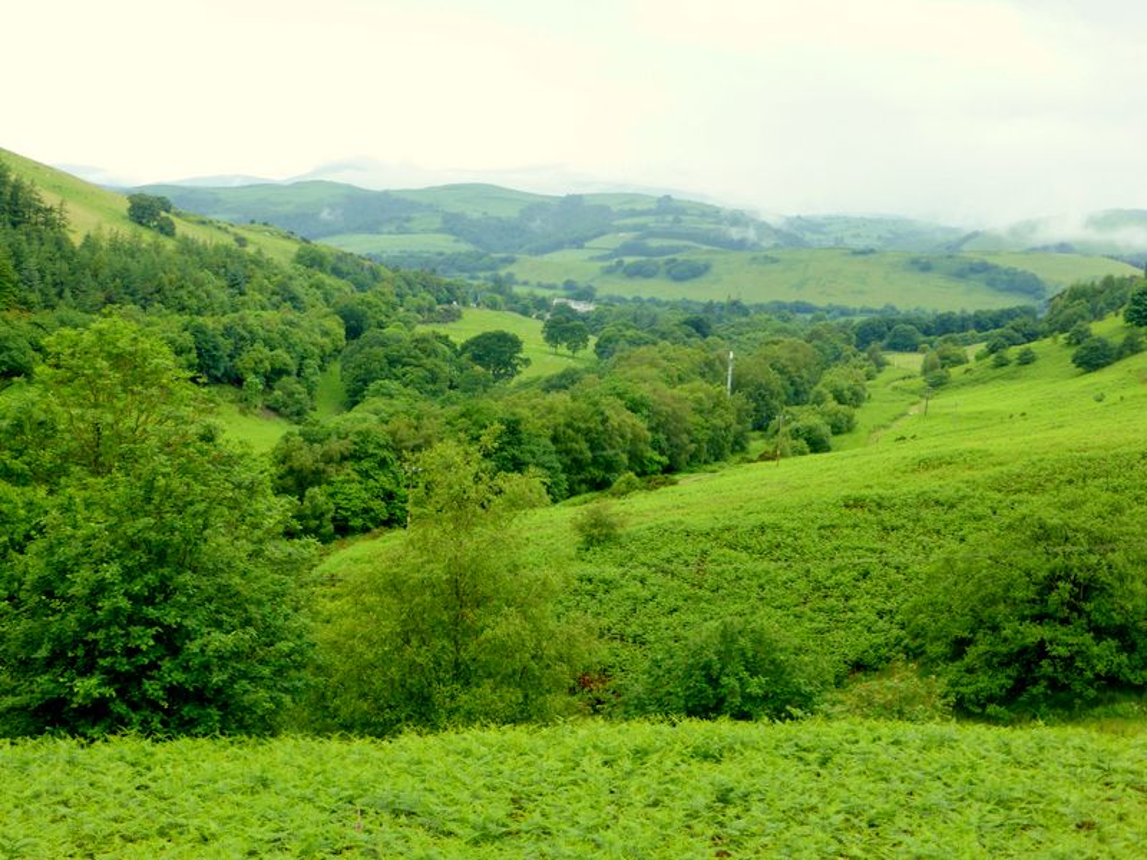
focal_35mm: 54
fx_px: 1789
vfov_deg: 27.0
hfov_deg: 35.5
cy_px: 430
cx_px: 574
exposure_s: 1/125
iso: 100
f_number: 4.6
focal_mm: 9.7
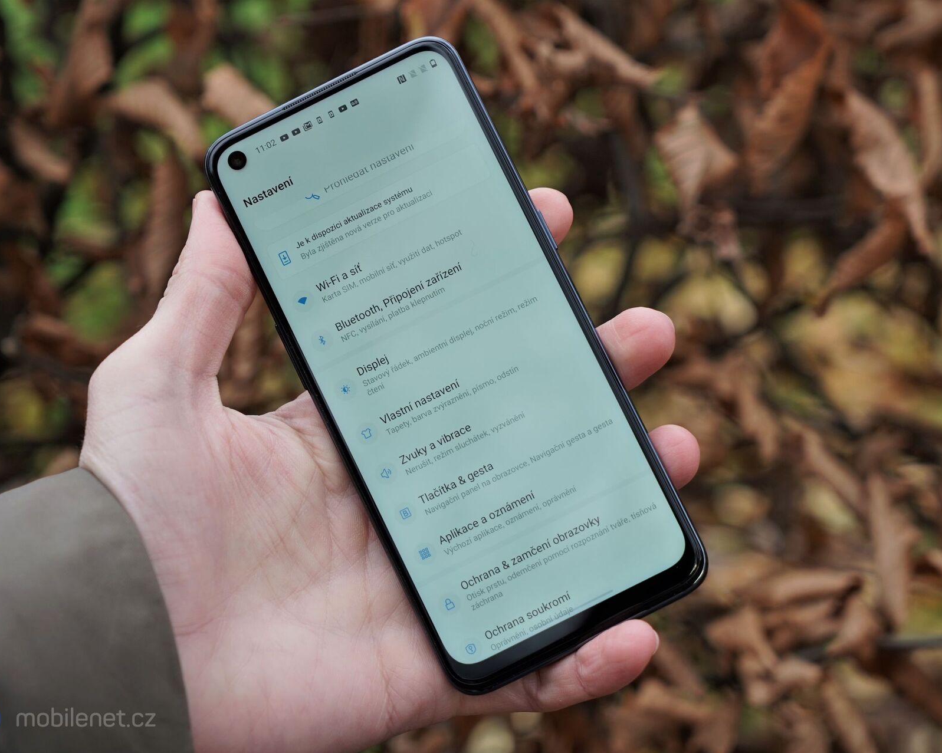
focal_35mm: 79
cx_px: 512
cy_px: 377
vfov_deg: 19.4
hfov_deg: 24.1
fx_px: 2202
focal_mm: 70
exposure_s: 1/160
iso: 250
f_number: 5
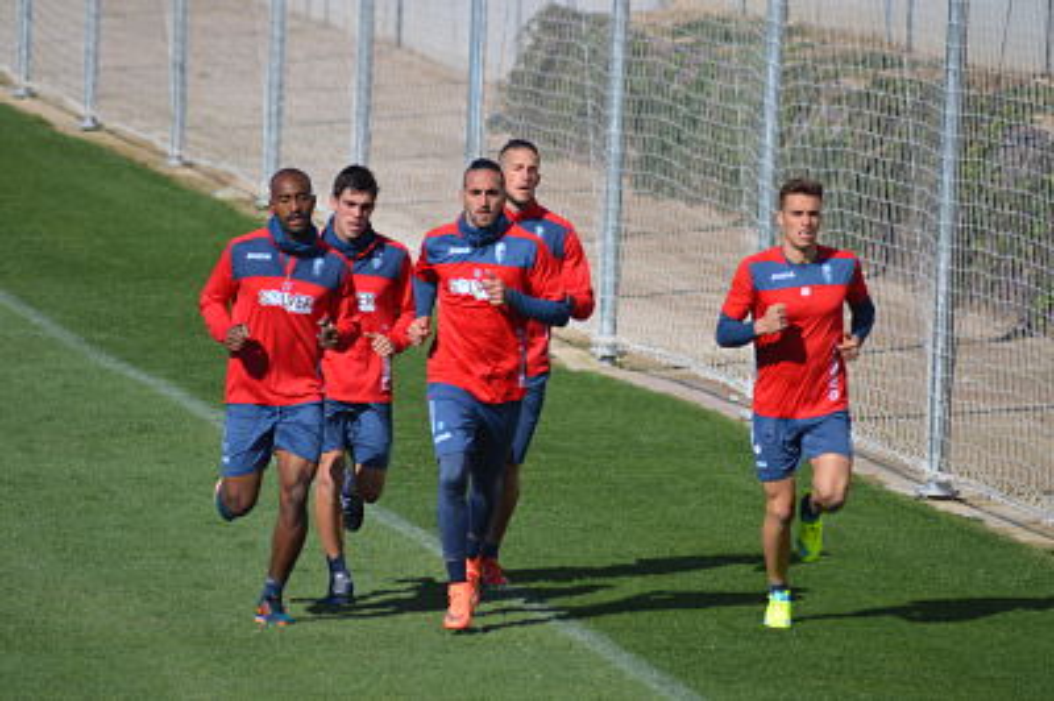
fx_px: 13164
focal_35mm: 450
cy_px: 350
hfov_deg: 4.6
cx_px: 527
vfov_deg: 3.0
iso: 320
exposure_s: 1/2000
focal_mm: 300
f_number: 5.6
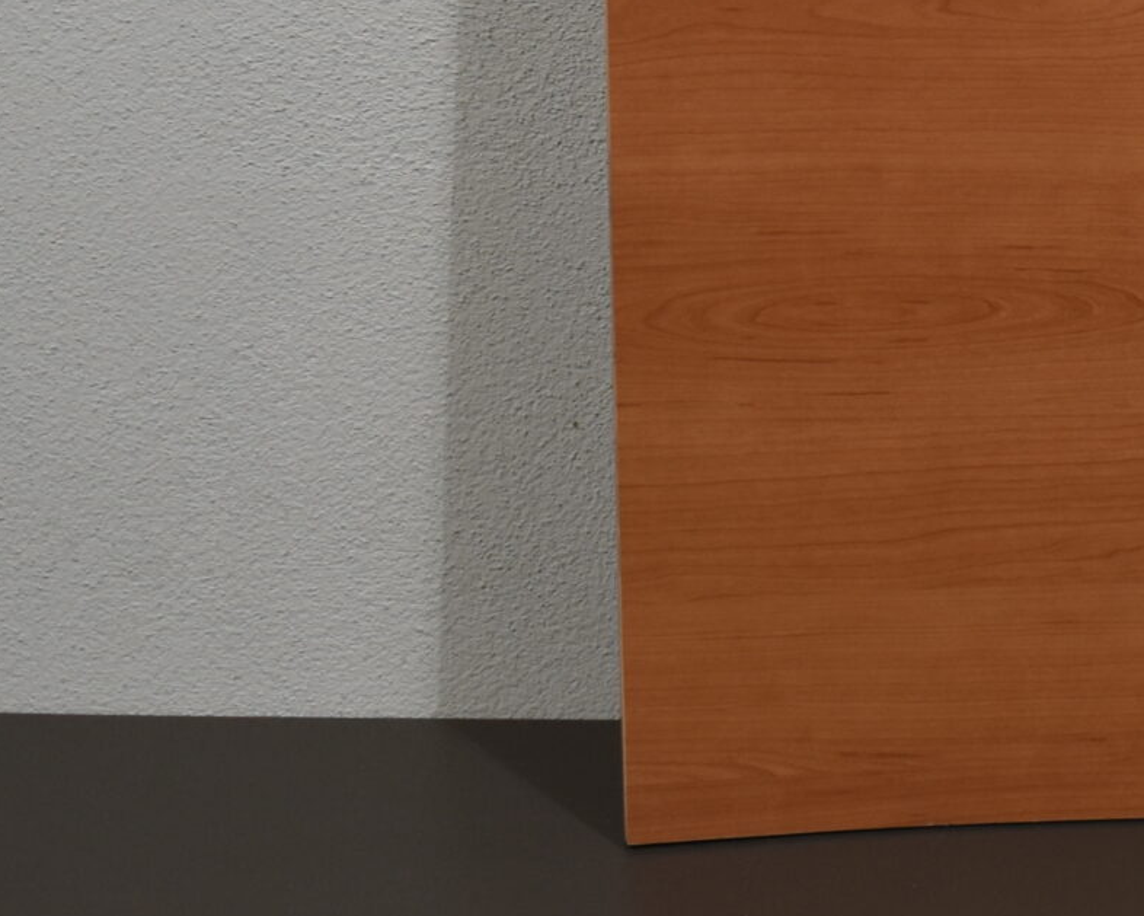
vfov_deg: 13.6
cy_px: -173
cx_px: 1320
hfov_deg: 16.8
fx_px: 3725
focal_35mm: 110
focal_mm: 24
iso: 360
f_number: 5.6
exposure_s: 1/125
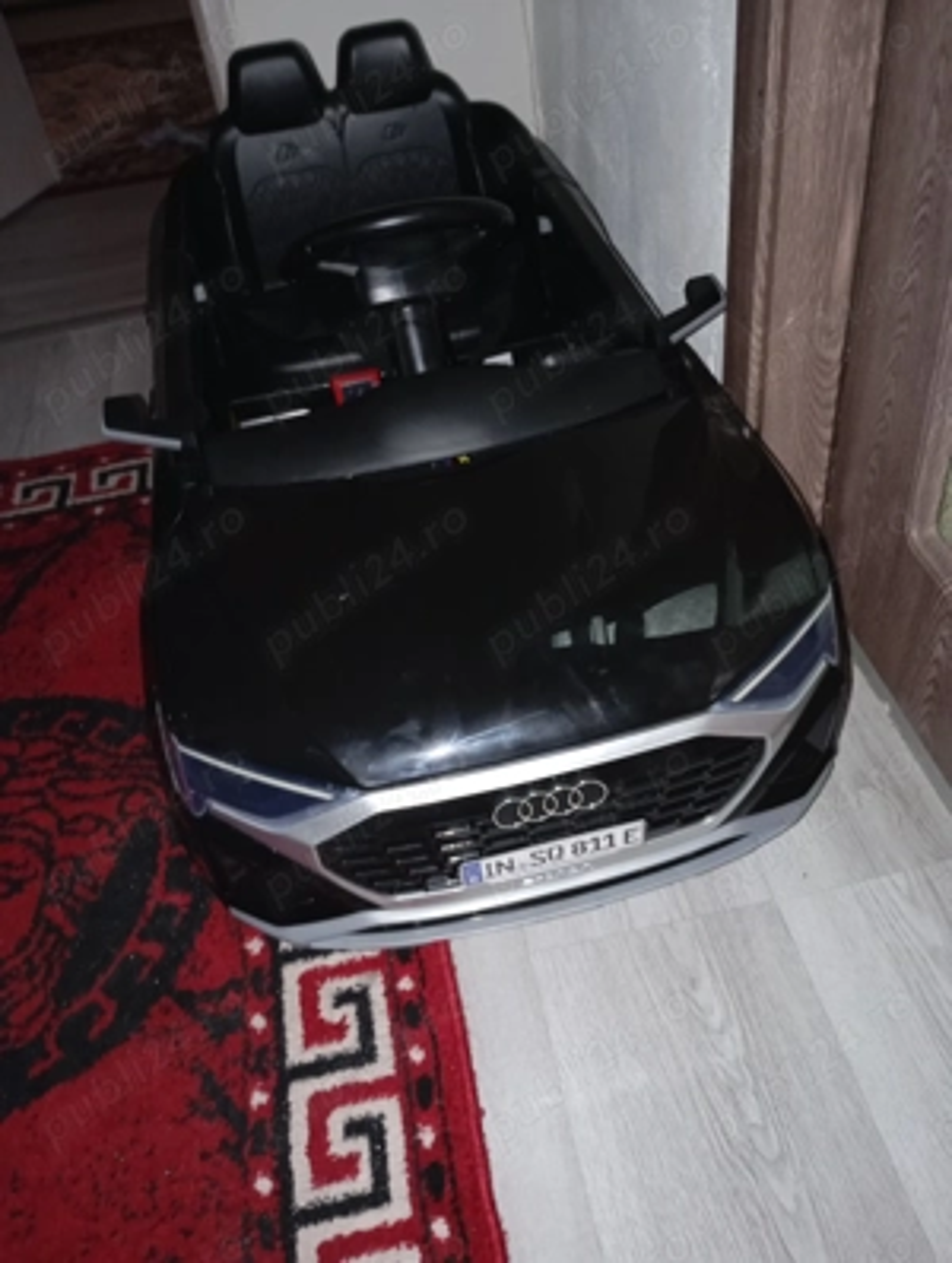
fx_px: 1023
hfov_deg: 49.9
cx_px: 476
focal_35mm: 28
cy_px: 632
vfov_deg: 63.4
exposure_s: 1/10
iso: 681
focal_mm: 4.27
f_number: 1.8
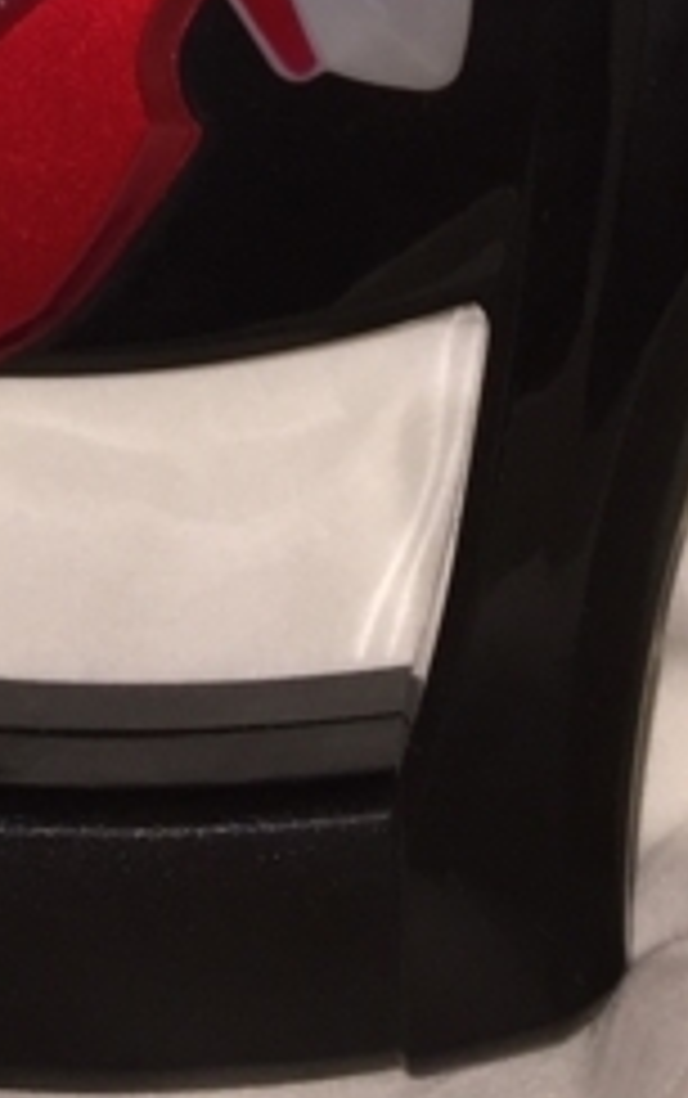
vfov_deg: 14.2
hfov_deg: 10.1
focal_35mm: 129
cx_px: 54
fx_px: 3861
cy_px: -914
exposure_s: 1/84
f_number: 2.2
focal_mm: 4.15
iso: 32
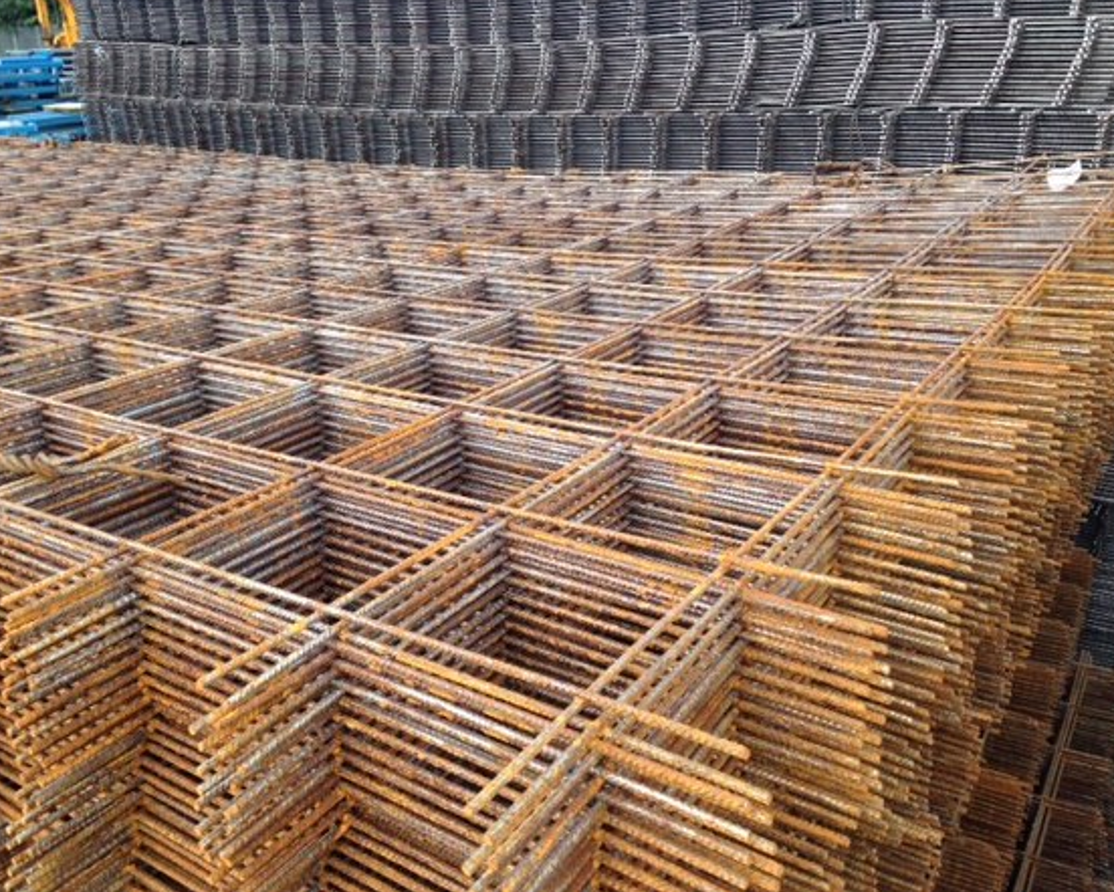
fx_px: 1154
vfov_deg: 42.2
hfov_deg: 51.5
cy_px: 440
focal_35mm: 35
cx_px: 519
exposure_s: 1/276
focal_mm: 4.12
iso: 50
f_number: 2.4
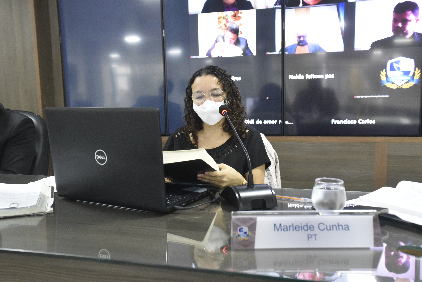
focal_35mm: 34
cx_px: 211
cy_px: 141
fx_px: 399
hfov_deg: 55.8
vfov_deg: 38.9
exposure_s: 1/160
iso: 6400
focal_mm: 34
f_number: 5
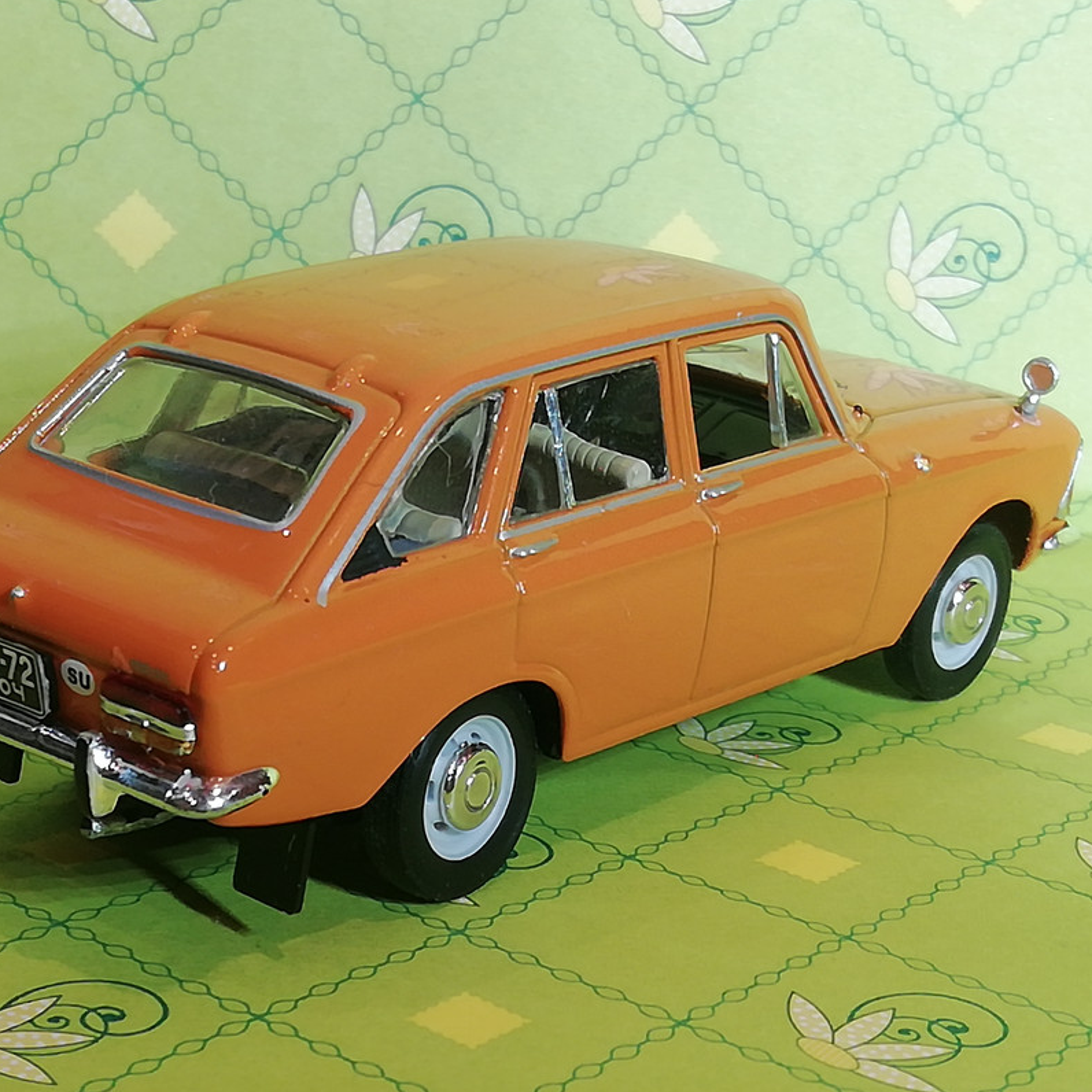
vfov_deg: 22.5
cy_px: 546
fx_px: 2748
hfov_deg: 22.5
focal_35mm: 77
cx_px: 482
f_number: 2.2
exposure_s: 1/33.3
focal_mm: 3.46
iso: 100
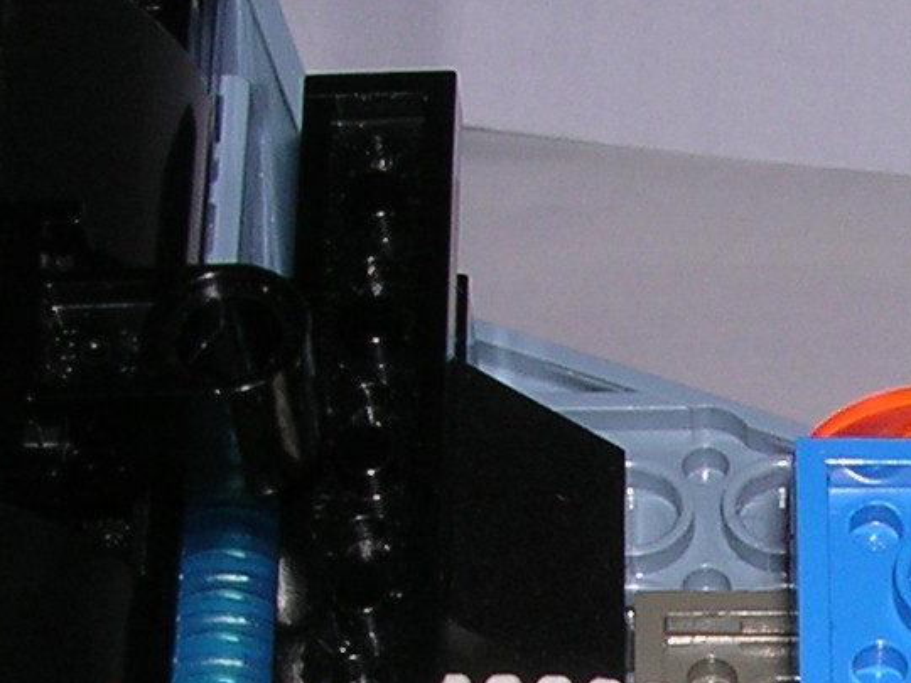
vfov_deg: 9.8
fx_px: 3790
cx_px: 1120
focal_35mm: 144
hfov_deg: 13.3
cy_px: 1184
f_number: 5.6
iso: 100
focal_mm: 5.8
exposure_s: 1/60.1
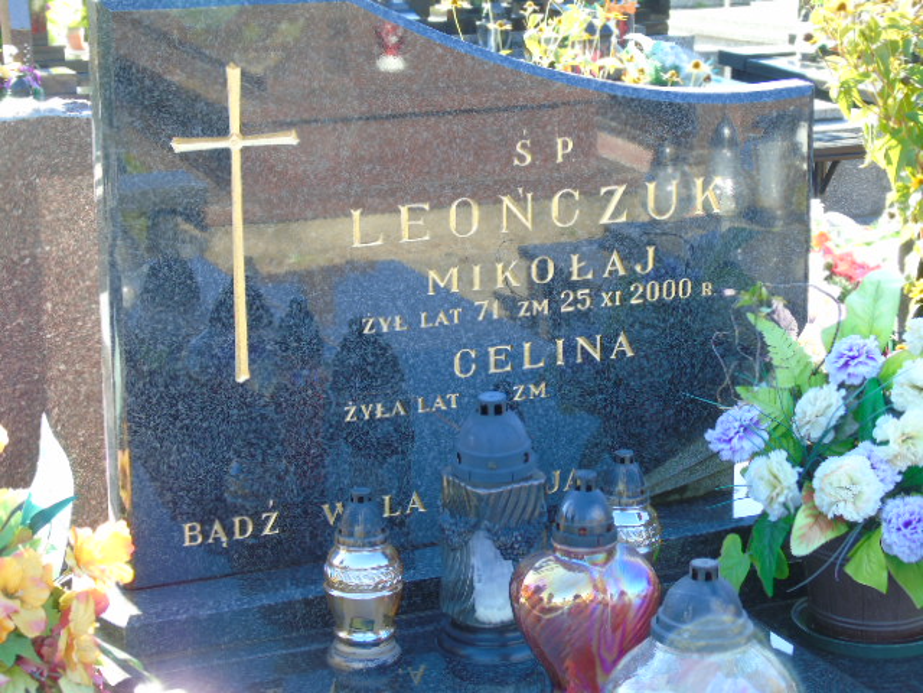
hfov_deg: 23.8
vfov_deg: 18.0
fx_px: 2186
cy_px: 346
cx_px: 462
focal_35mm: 82
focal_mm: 15
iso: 80
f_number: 4.1
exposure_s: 1/40
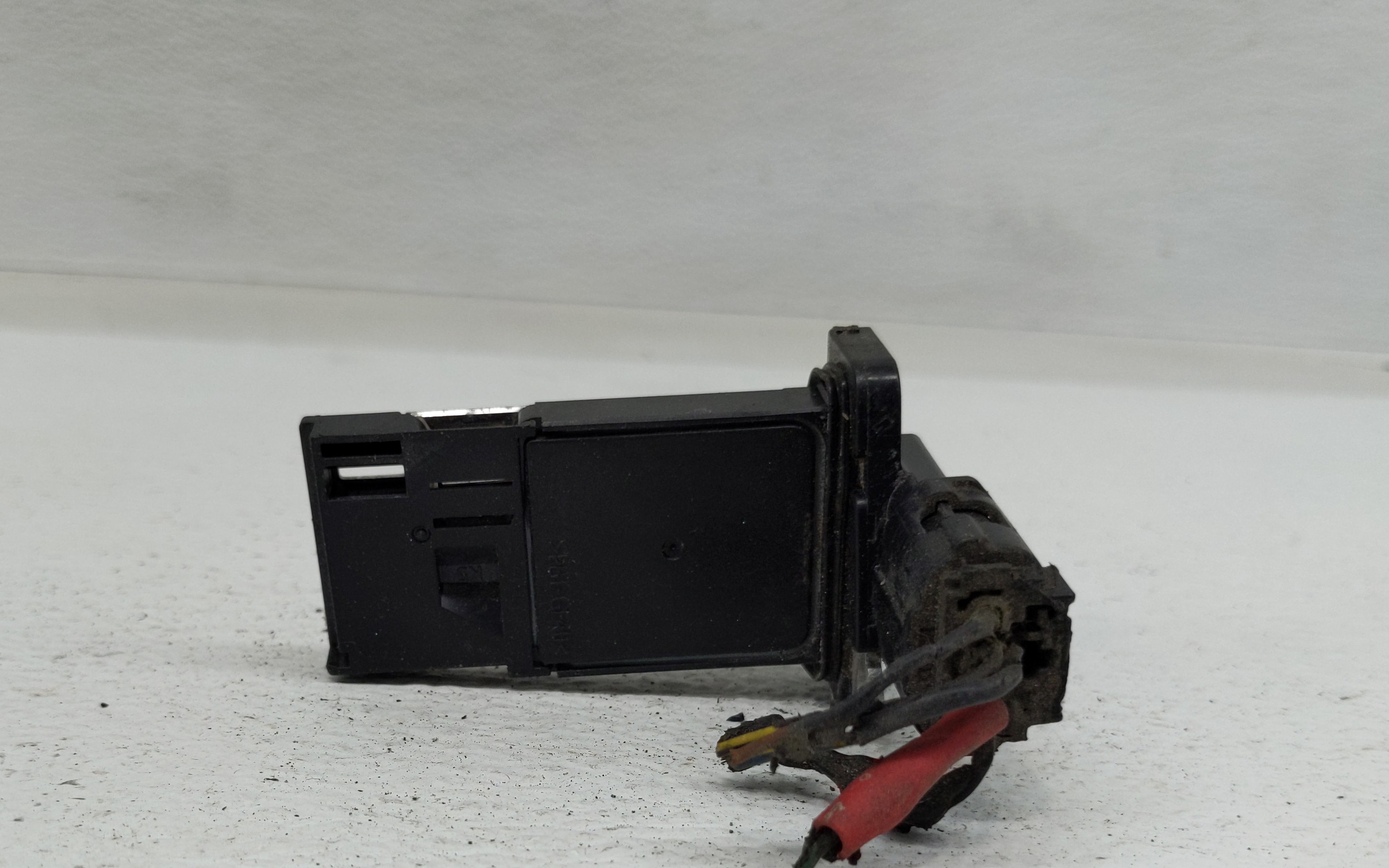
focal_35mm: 37
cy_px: 712
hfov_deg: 52.5
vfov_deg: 33.3
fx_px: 1401
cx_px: 584
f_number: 1.73
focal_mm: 4.38
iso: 63
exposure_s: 1/120
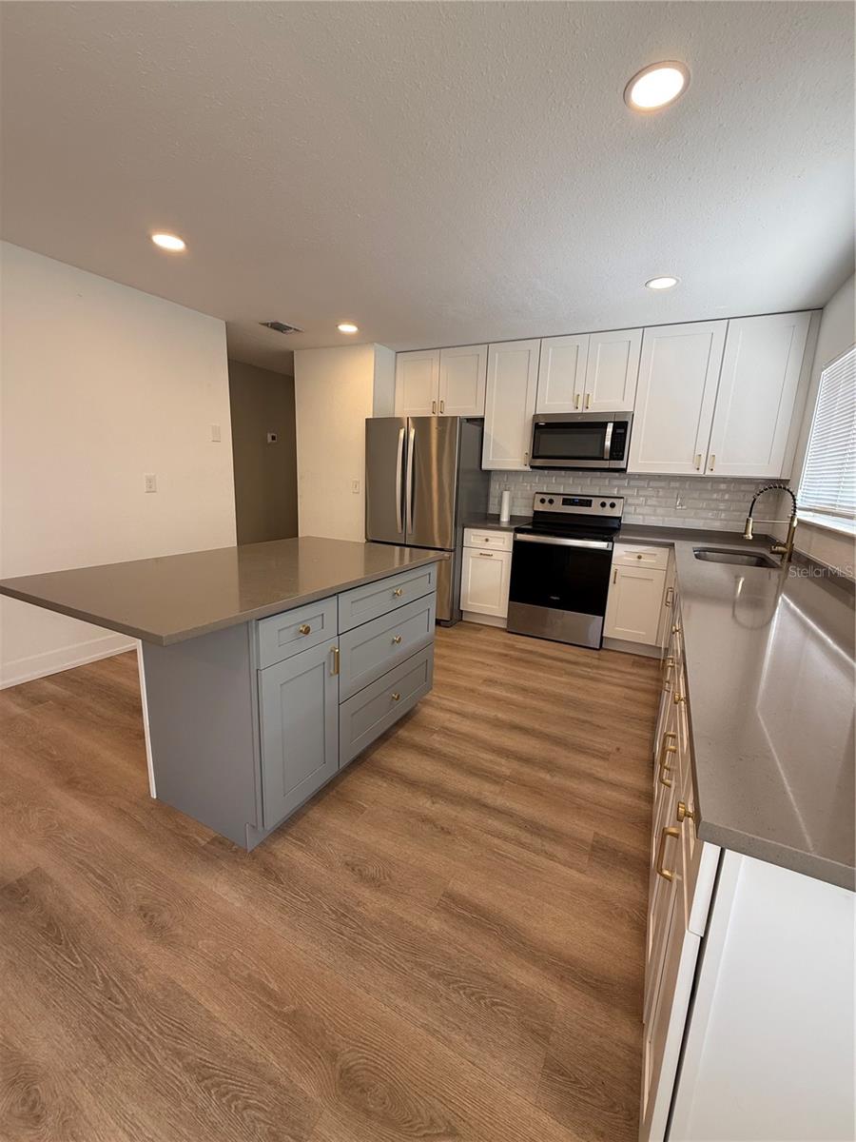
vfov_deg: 102.1
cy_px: 571
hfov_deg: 85.7
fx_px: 462
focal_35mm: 14
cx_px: 428
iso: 80
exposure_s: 1/99
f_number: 2.2
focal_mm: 2.22
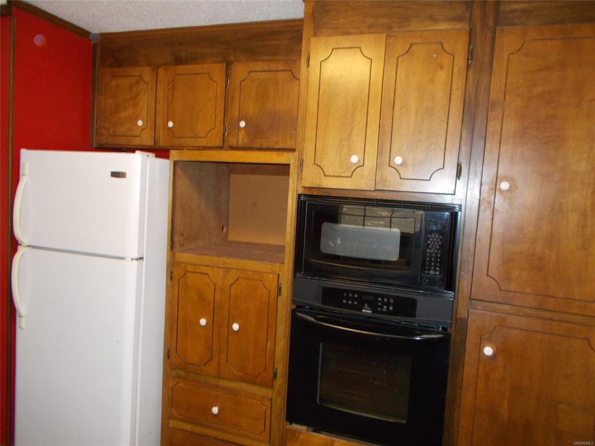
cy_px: 223
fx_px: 447
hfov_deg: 67.3
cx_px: 298
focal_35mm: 26
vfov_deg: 53.1
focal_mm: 4.6
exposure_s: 1/25
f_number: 3.2
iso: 200
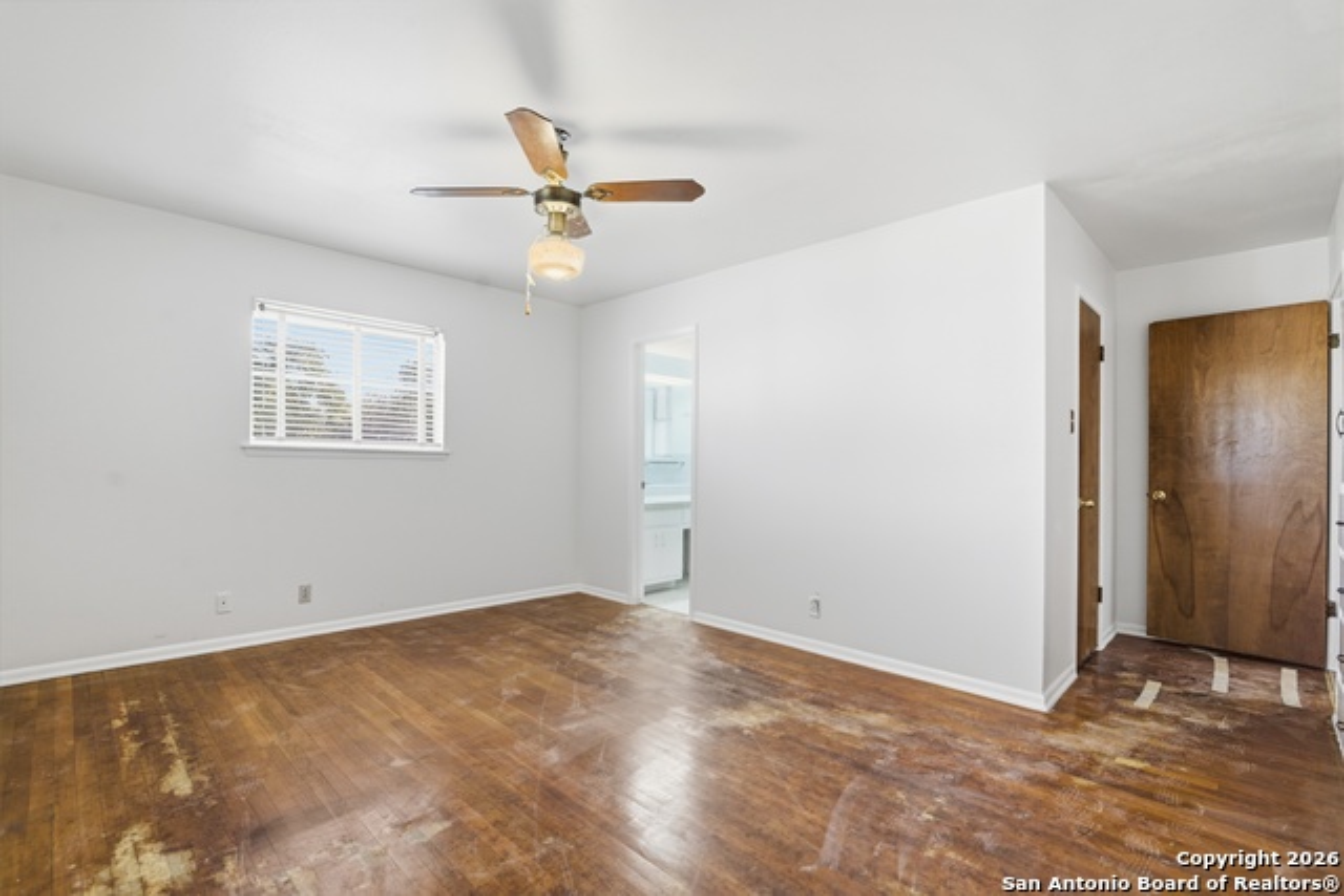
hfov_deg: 96.7
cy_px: 448
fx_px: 597
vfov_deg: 73.8
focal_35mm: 16
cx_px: 672
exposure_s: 1/200
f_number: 7.1
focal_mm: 16
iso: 250
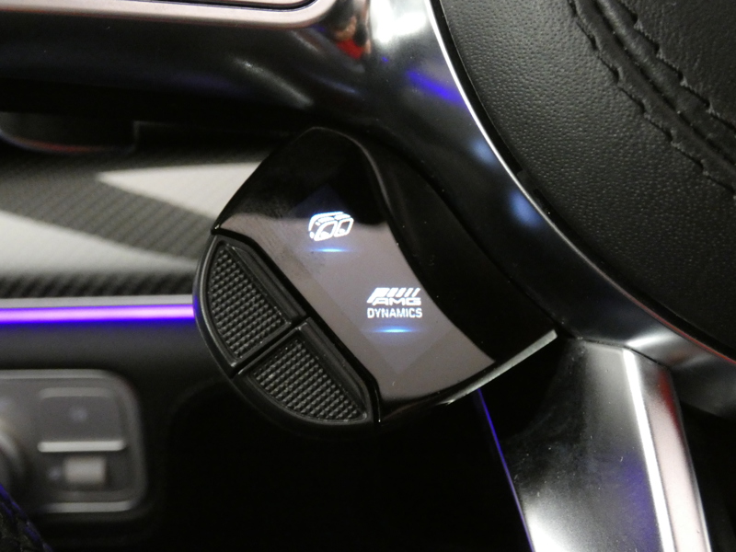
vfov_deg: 33.6
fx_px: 914
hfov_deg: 43.9
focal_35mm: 43
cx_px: 368
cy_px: 276
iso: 1600
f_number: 3.7
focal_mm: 7.8
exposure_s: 1/15
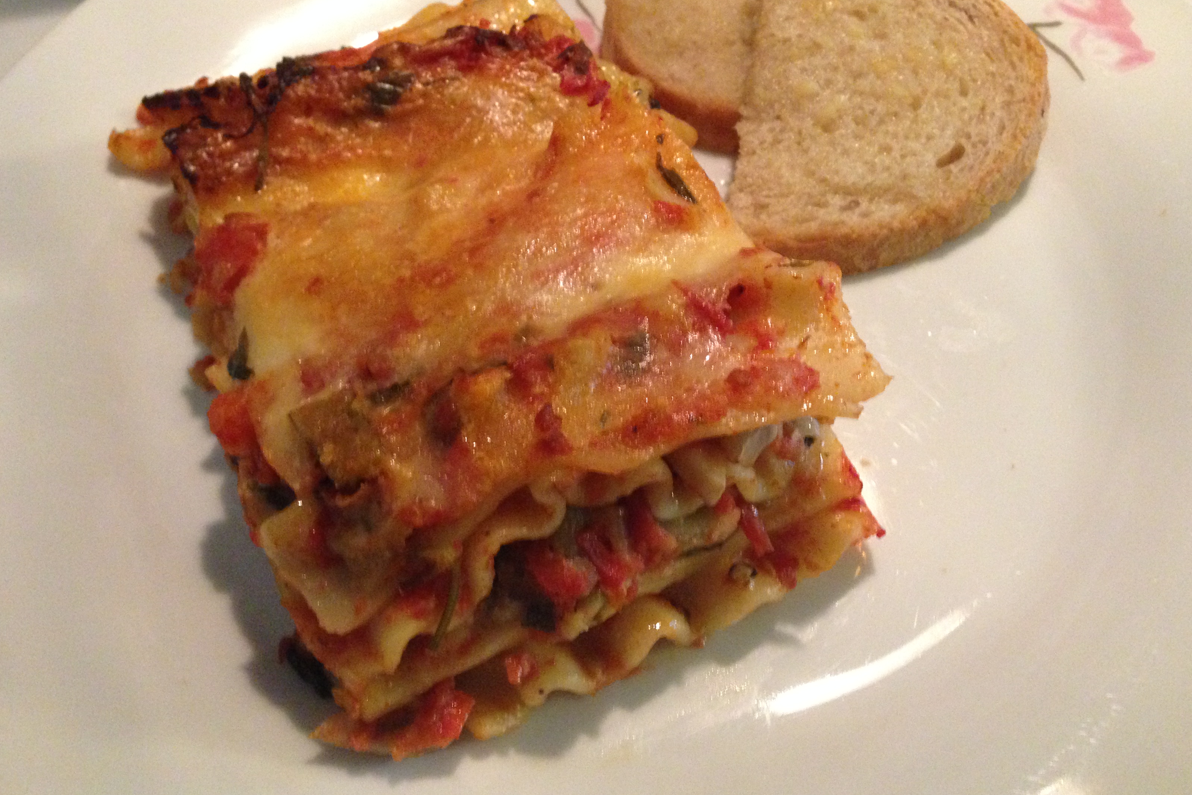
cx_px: 596
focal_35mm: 35
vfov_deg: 37.8
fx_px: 1159
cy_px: 368
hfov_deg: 54.4
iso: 500
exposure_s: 1/15
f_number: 2.4
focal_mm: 4.12
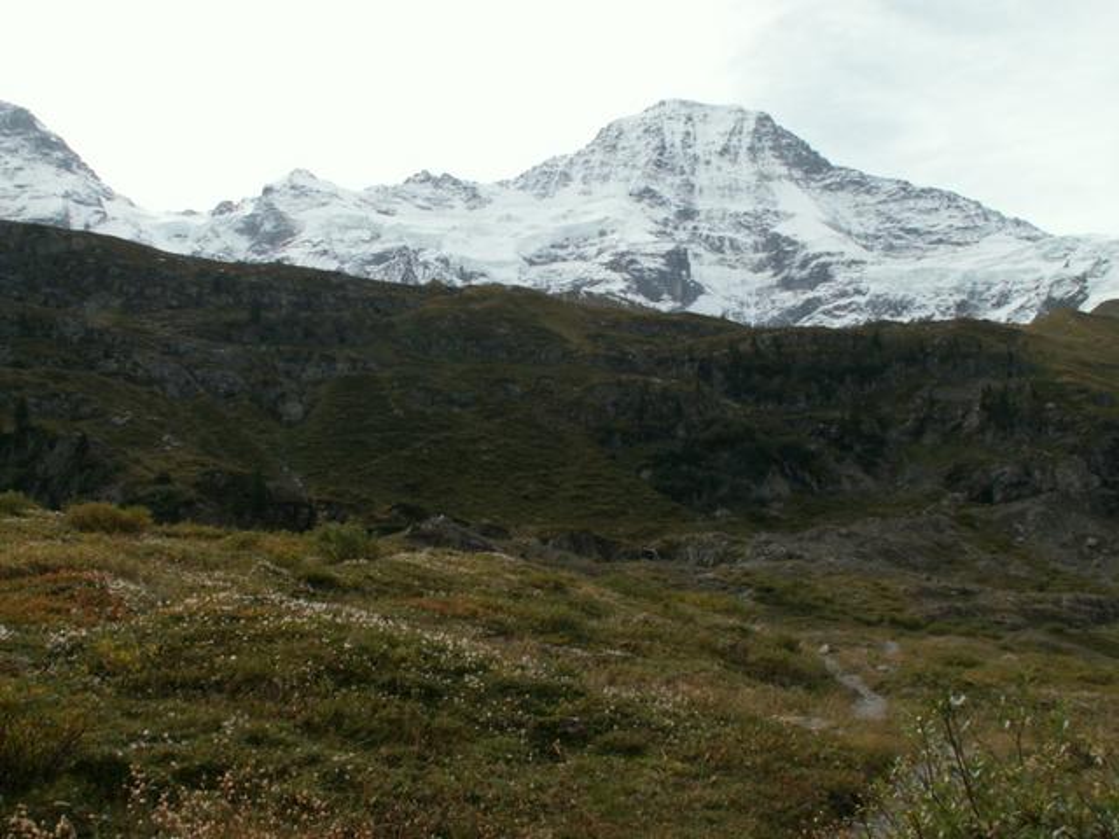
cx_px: 560
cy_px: 420
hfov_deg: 52.6
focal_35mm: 35
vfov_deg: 40.7
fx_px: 1131
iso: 50
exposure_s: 1/125
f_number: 8
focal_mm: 5.86
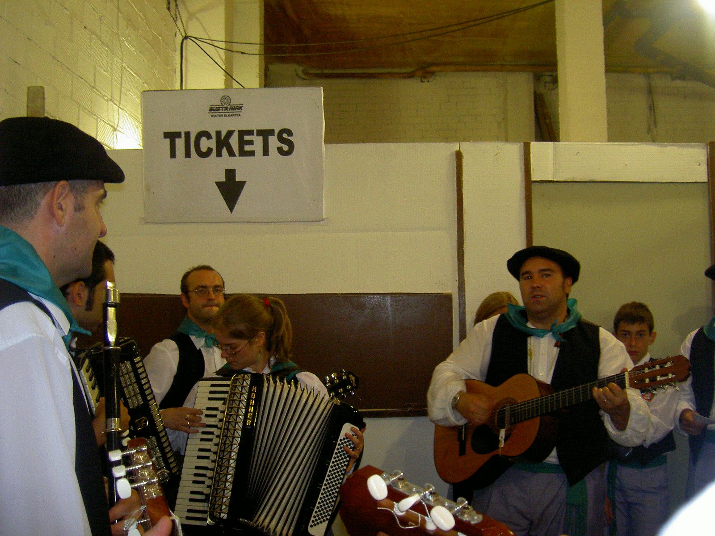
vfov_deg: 36.8
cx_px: 358
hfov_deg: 47.9
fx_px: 806
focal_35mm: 39
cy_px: 268
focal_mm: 8
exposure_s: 1/59.5
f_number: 2.8
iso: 100
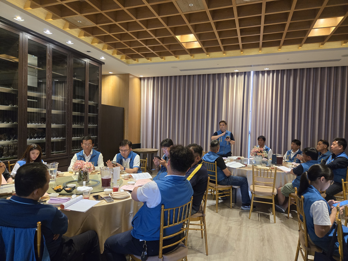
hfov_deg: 73.9
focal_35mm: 23
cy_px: 130
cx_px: 174
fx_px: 231
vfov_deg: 58.9
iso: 800
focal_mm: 5.4
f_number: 1.8
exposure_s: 1/120
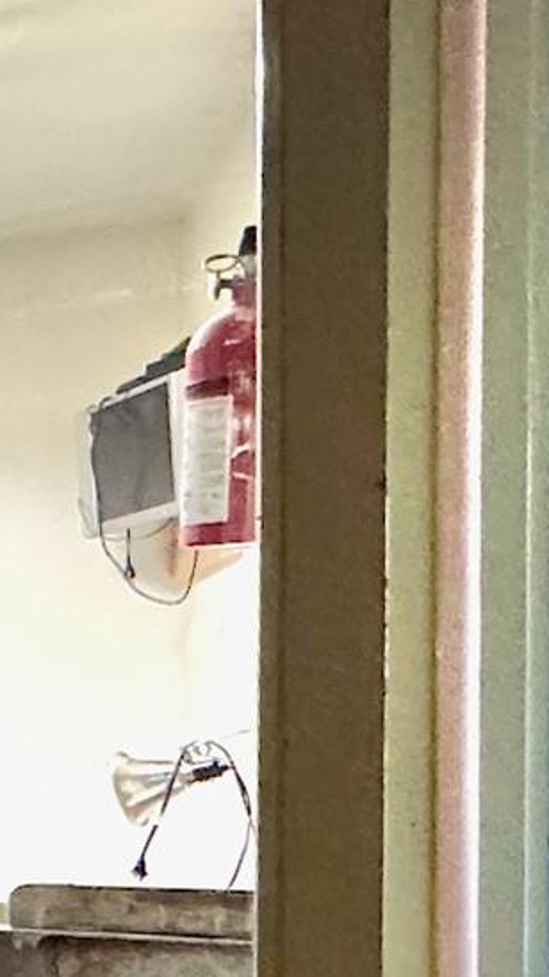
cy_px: 1027
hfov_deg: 12.1
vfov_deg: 32.9
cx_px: -1020
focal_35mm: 57
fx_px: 1476
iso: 400
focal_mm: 2.22
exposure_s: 1/60
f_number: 2.2
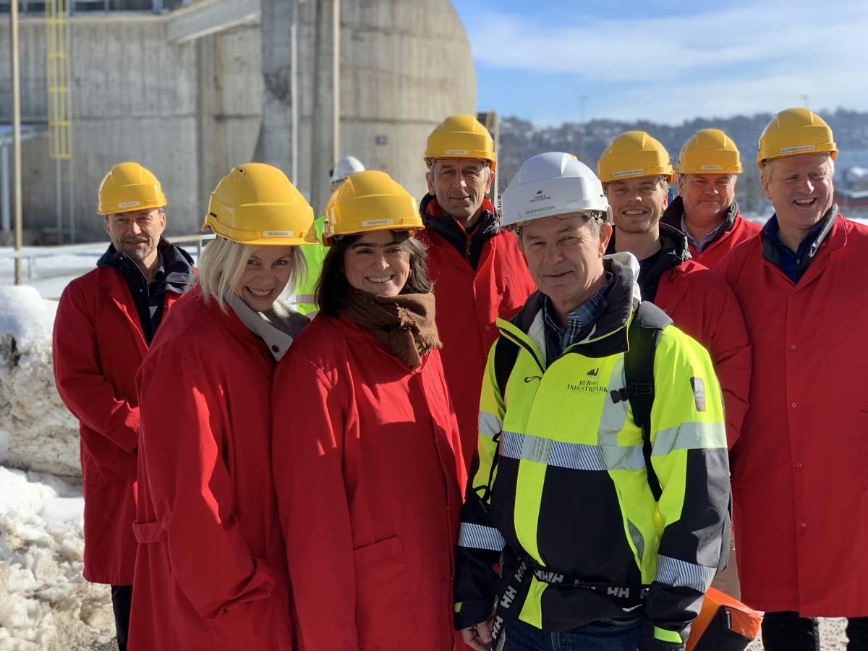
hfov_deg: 36.8
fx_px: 1304
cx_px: 434
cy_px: 326
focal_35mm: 52
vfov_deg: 28.0
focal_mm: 6
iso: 16
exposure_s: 1/396
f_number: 2.4
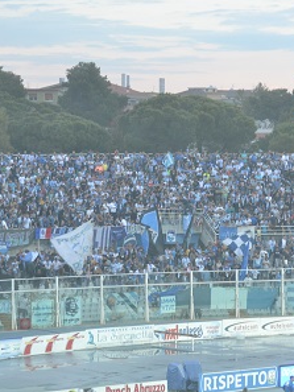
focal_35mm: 175
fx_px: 1980
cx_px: 229
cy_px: 197
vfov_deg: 11.3
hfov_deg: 8.5
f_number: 5.6
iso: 800
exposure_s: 1/100
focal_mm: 80
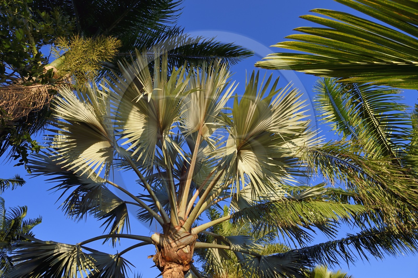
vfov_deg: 53.1
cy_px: 139
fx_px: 278
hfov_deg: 73.8
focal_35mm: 24
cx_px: 209
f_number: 8
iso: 200
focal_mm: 24
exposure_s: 1/250
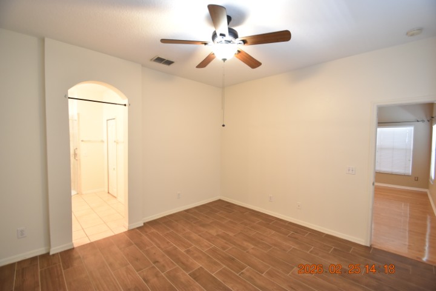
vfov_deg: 77.3
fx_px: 182
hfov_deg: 100.4
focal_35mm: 15
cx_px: 218
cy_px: 146
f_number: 3.5
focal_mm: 10
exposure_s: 1/20
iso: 800
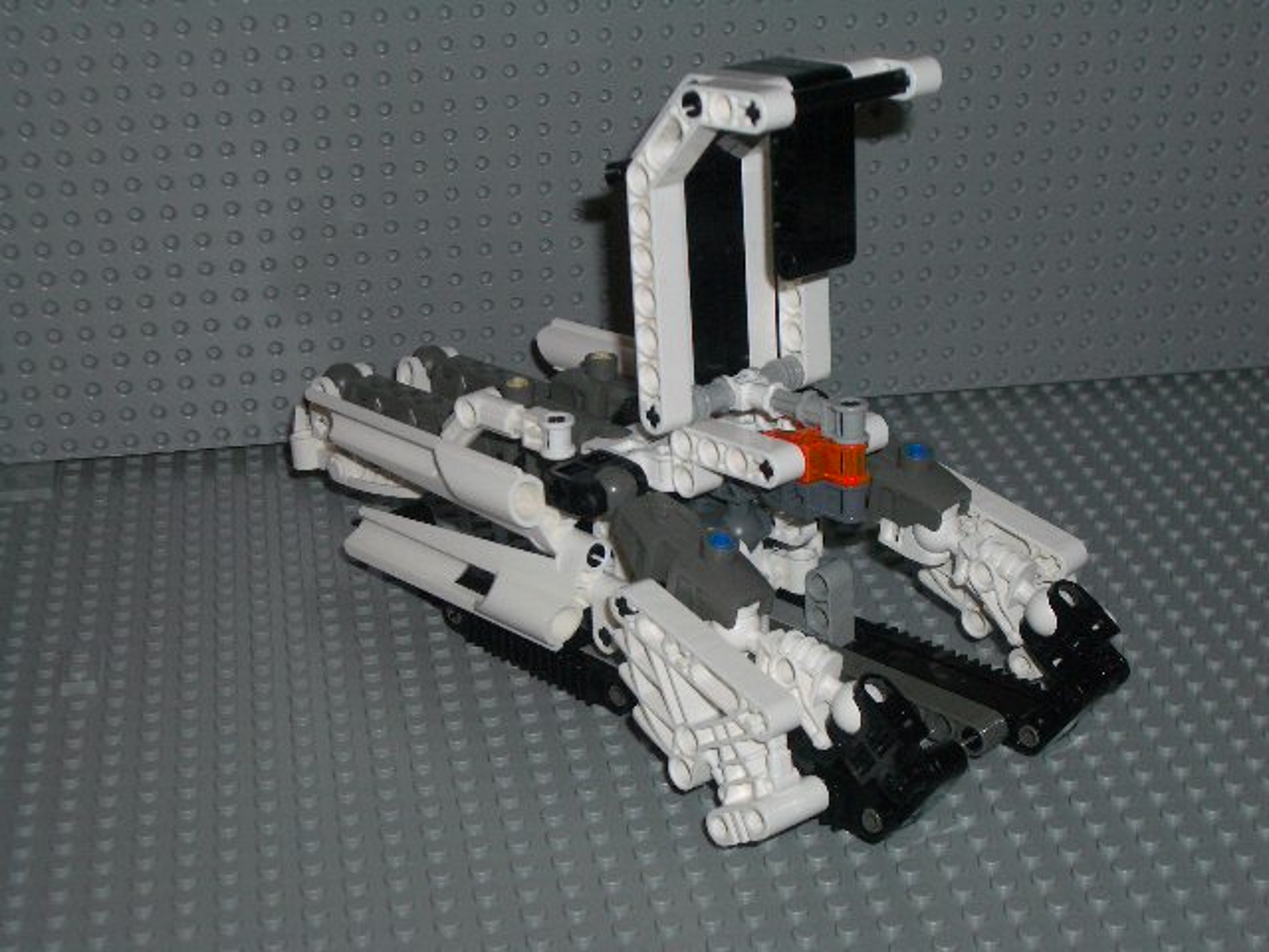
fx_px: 2273
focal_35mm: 62
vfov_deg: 23.7
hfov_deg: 31.2
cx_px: 634
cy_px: 476
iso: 100
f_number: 3.5
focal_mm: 10.2
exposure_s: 1/60
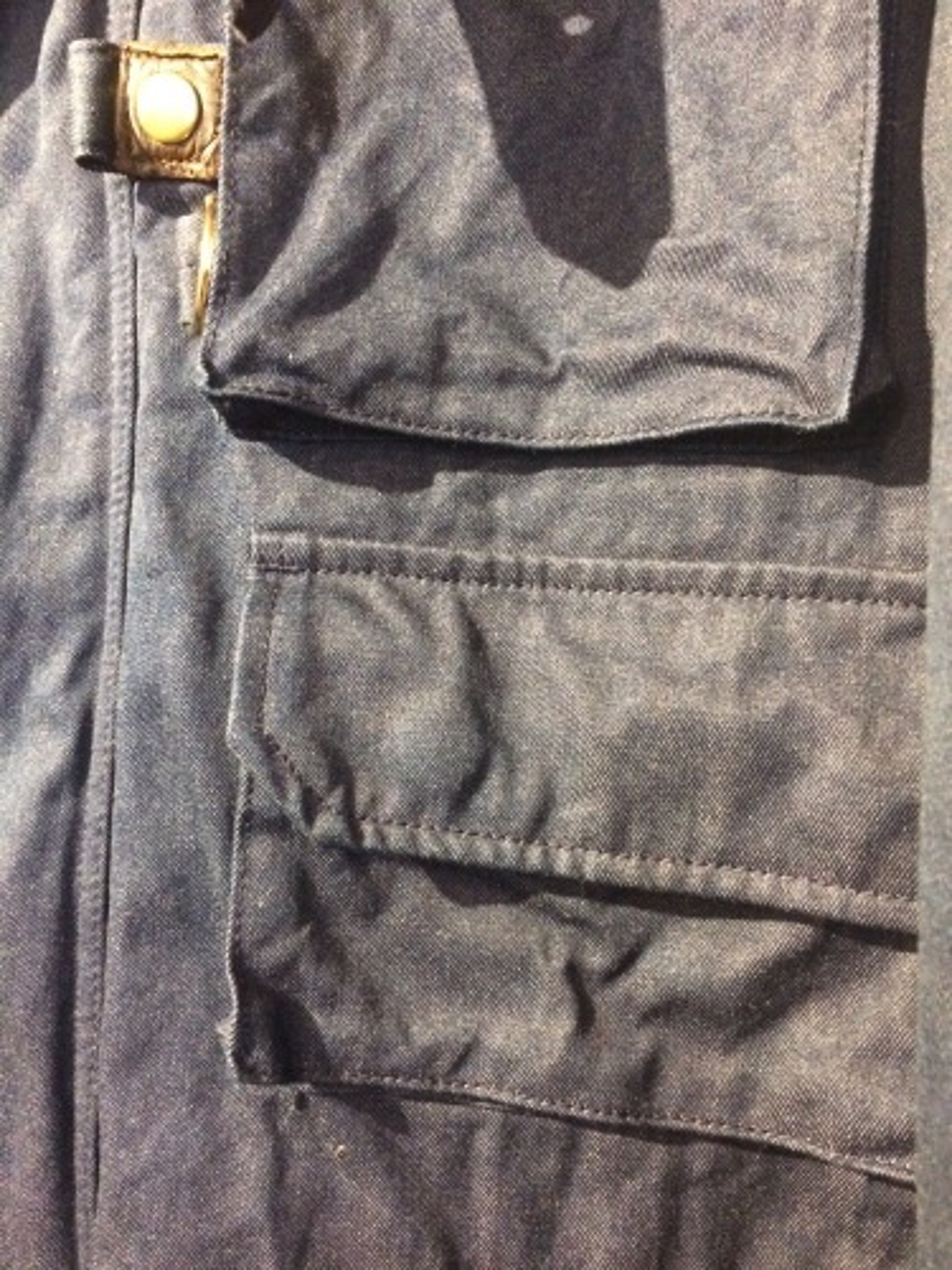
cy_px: 635
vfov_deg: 61.7
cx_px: 476
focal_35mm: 29
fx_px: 1063
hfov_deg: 48.2
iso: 400
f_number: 2.2
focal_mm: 4.15
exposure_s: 1/17
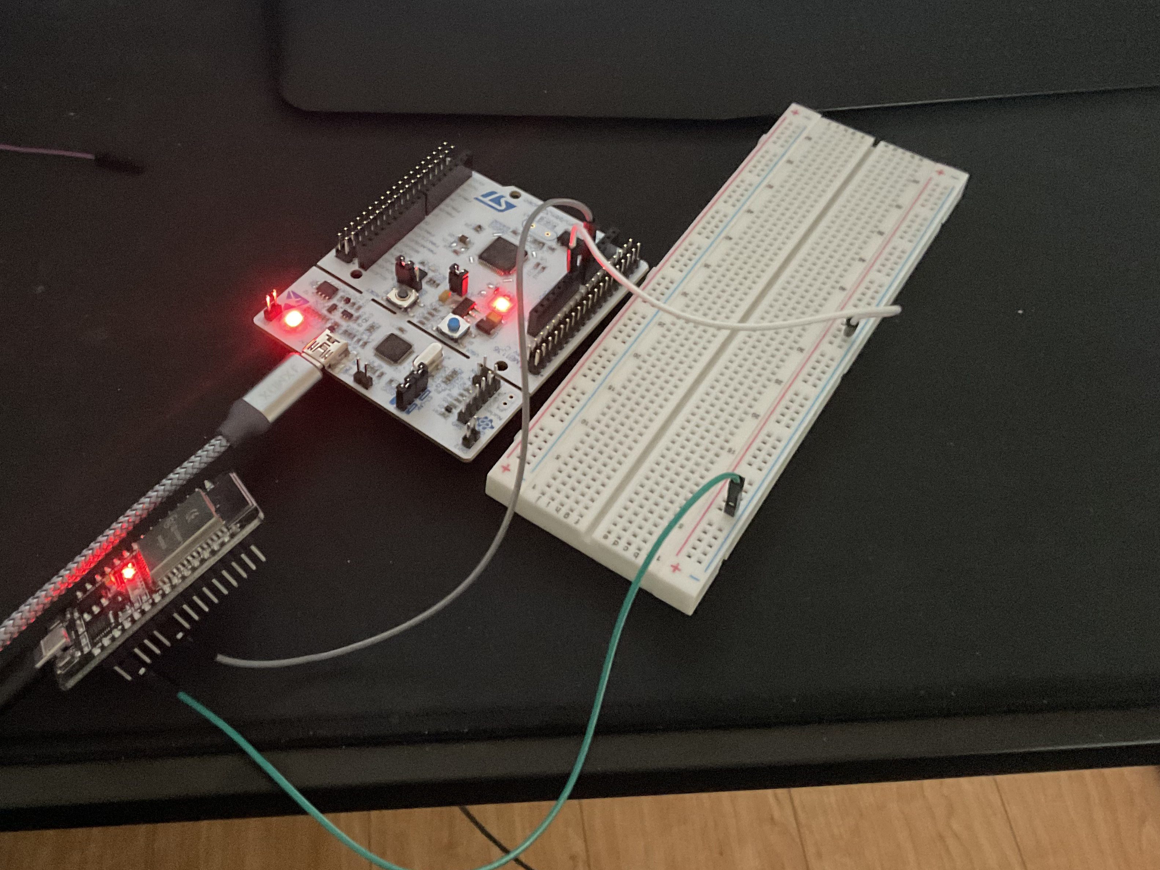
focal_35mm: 37
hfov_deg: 49.6
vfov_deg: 38.6
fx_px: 1240
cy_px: 364
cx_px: 423
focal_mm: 3
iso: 500
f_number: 1.8
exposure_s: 1/24
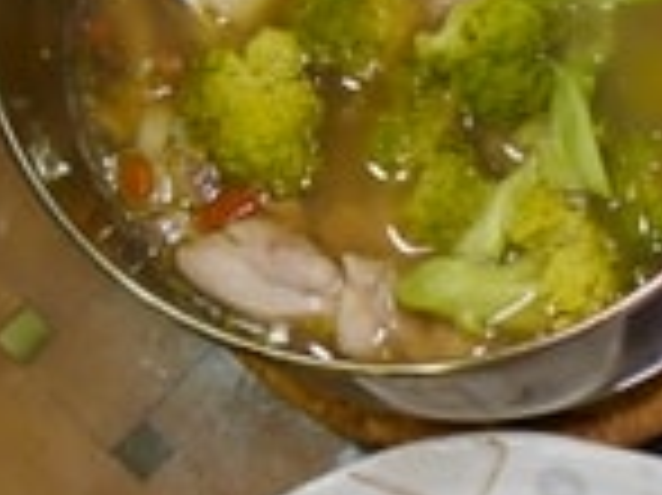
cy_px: 770
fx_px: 2083
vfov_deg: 12.8
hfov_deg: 16.4
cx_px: 1013
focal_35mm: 109
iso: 800
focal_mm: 12
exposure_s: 1/60
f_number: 3.5
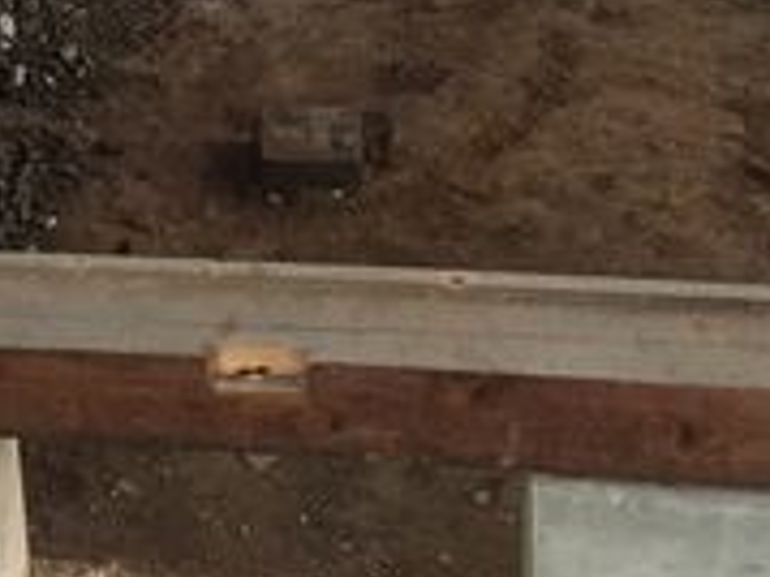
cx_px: 129
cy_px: -127
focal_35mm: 73
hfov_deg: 26.1
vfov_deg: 19.0
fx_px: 1623
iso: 400
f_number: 2.2
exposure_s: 1/15
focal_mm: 4.15
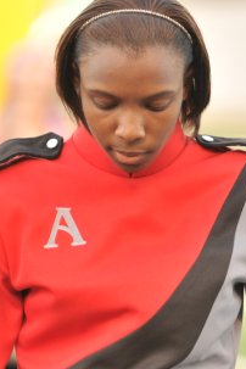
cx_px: 146
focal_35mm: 594
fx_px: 6088
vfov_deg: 3.5
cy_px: 286
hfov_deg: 2.3
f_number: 2.8
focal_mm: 200
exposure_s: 1/80
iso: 200
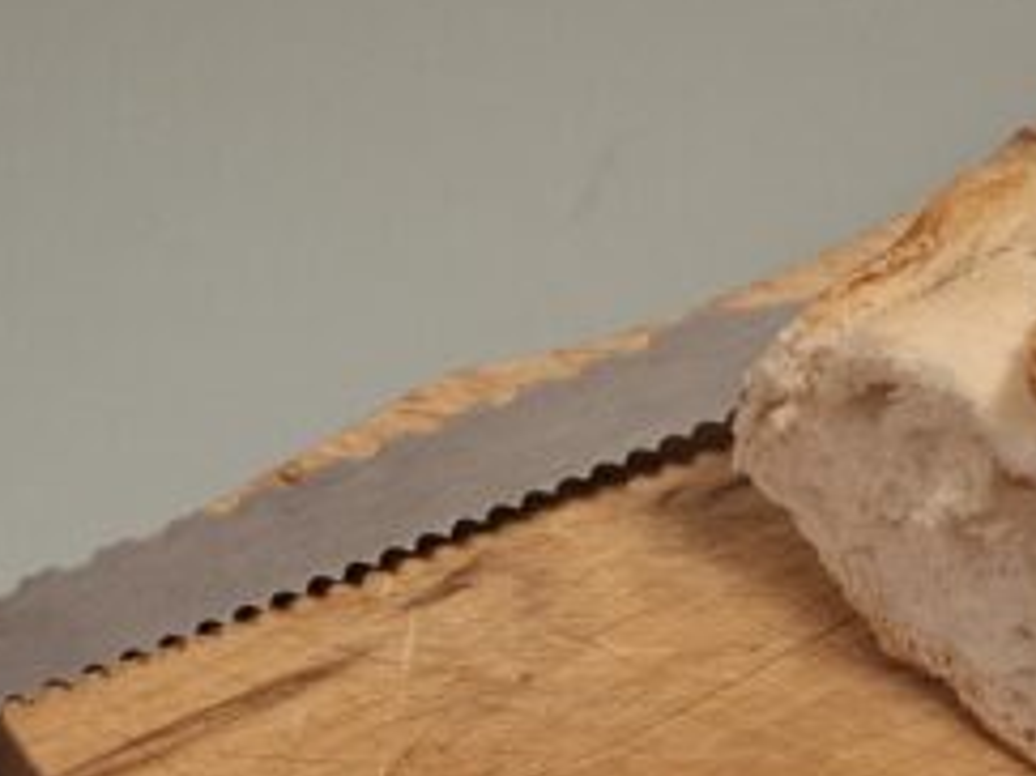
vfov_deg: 15.1
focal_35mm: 97
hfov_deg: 20.2
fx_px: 2902
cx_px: 614
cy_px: 623
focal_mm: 5.54
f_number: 1.8
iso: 125
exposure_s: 1/100
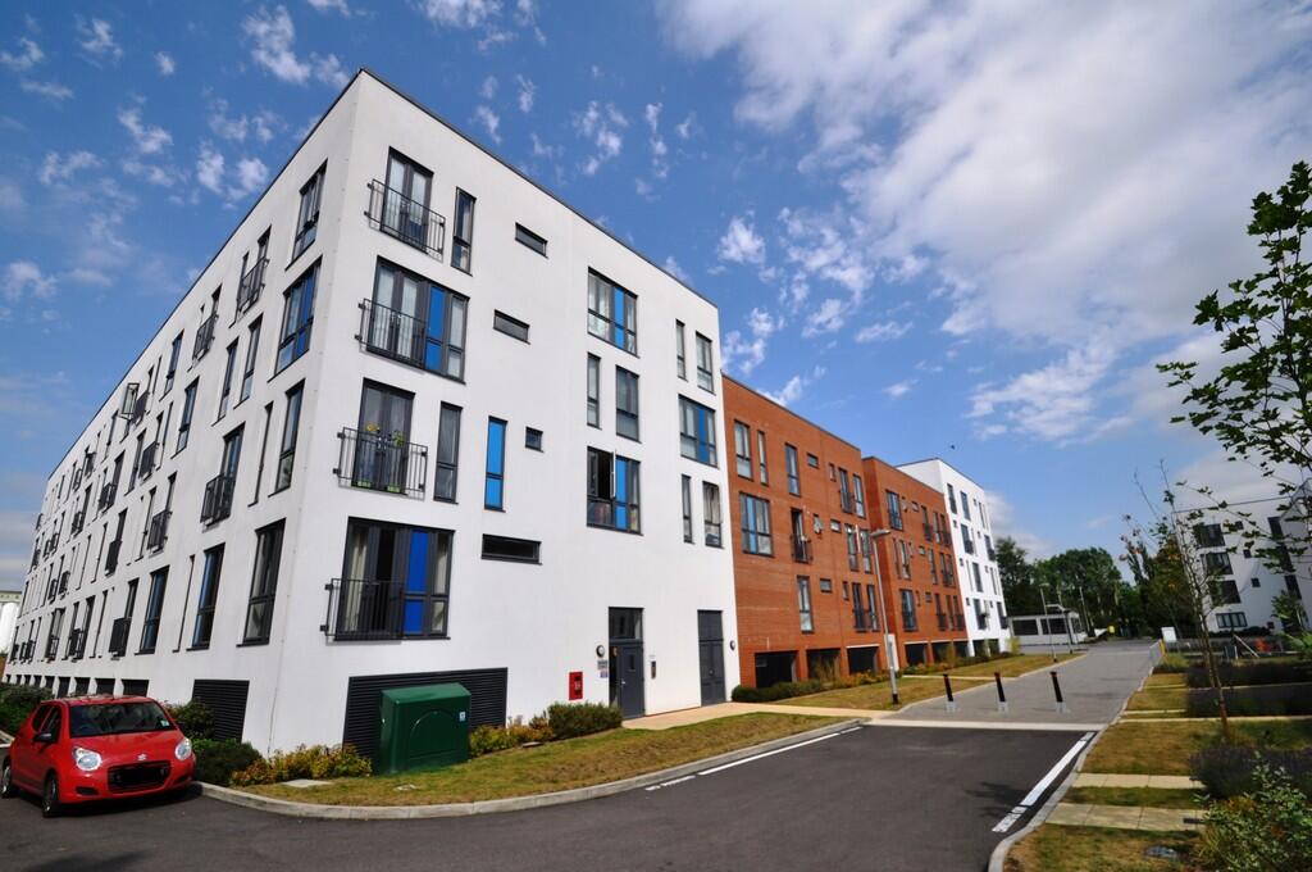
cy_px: 436
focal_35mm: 15
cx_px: 656
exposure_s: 1/400
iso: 200
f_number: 10
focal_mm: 10
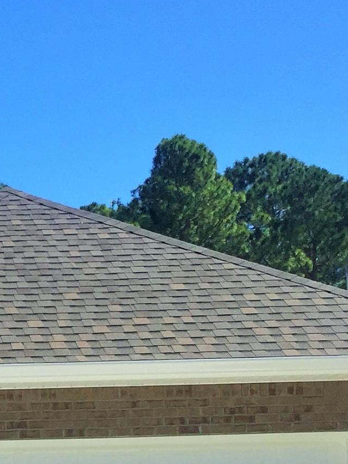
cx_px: -267
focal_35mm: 101
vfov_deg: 18.8
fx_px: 1353
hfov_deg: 13.3
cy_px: 481
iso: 32
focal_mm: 4.15
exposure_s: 1/3049
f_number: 2.2
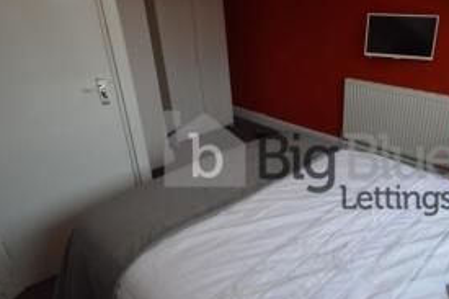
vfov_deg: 49.5
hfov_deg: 67.2
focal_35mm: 26
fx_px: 324
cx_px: 305
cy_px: 148
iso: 400
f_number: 5.6
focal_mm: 10
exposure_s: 1/125
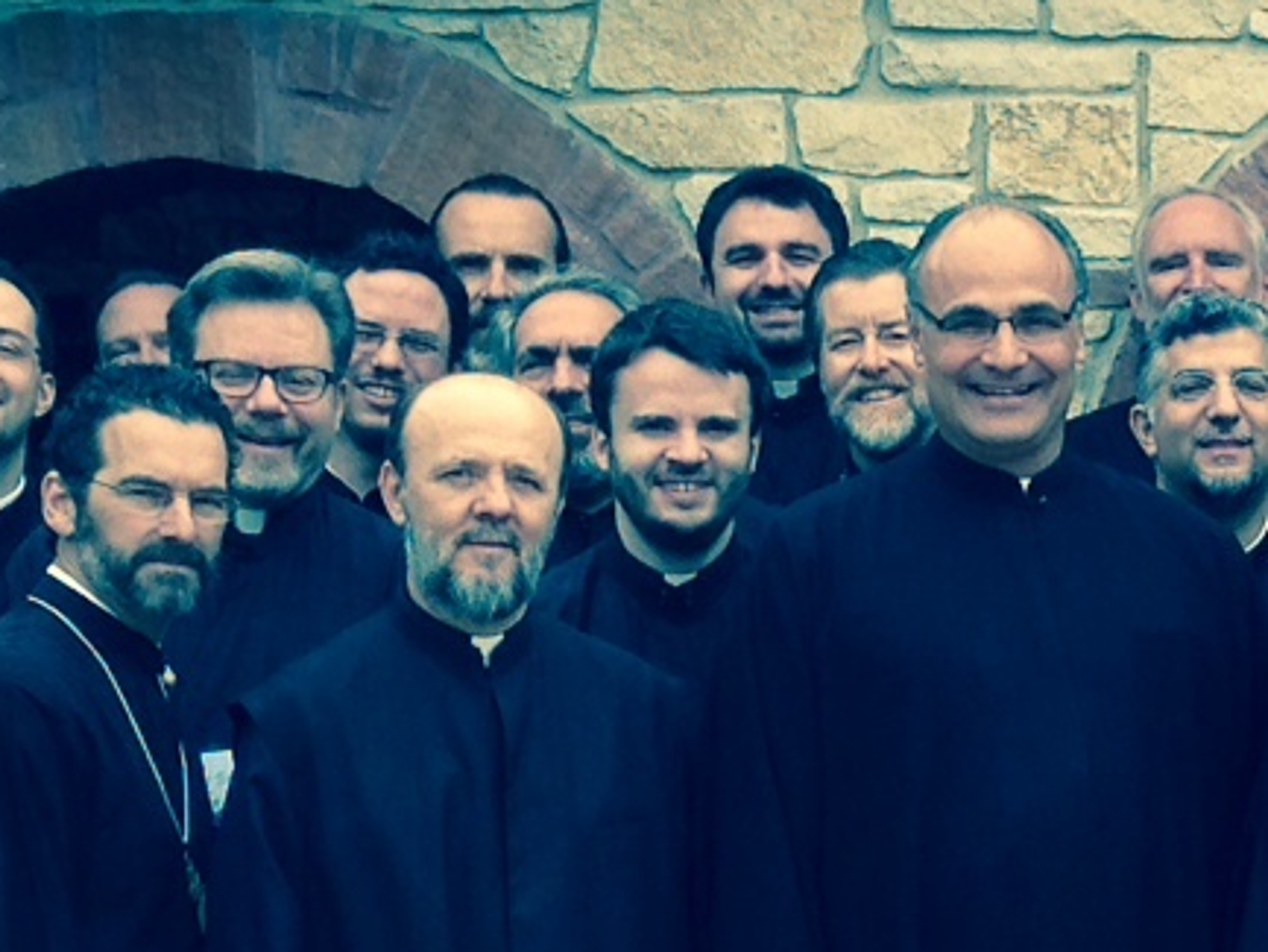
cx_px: 1810
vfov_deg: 9.4
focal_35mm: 156
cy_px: 1008
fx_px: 5716
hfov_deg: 12.2
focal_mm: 4.12
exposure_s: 1/420
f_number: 2.4
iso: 50
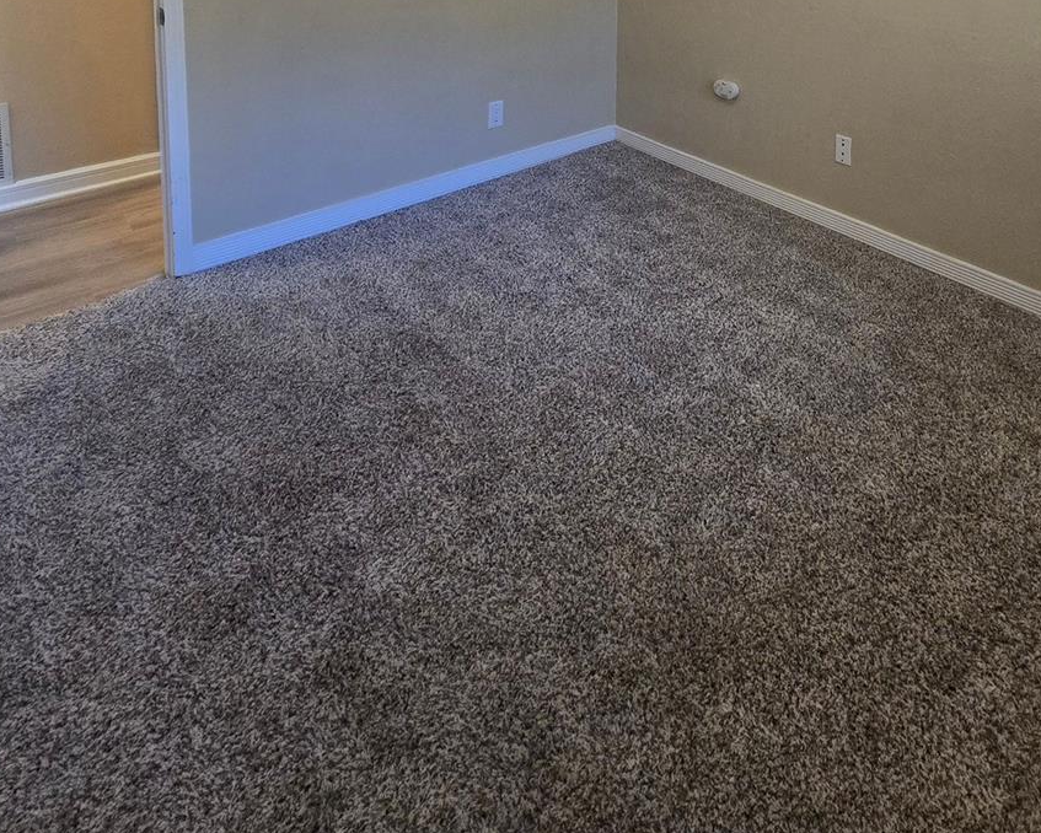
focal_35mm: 23
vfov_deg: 46.9
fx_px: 709
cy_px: -57
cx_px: 675
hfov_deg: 70.9
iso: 320
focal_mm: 2.2
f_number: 2.2
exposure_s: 1/60
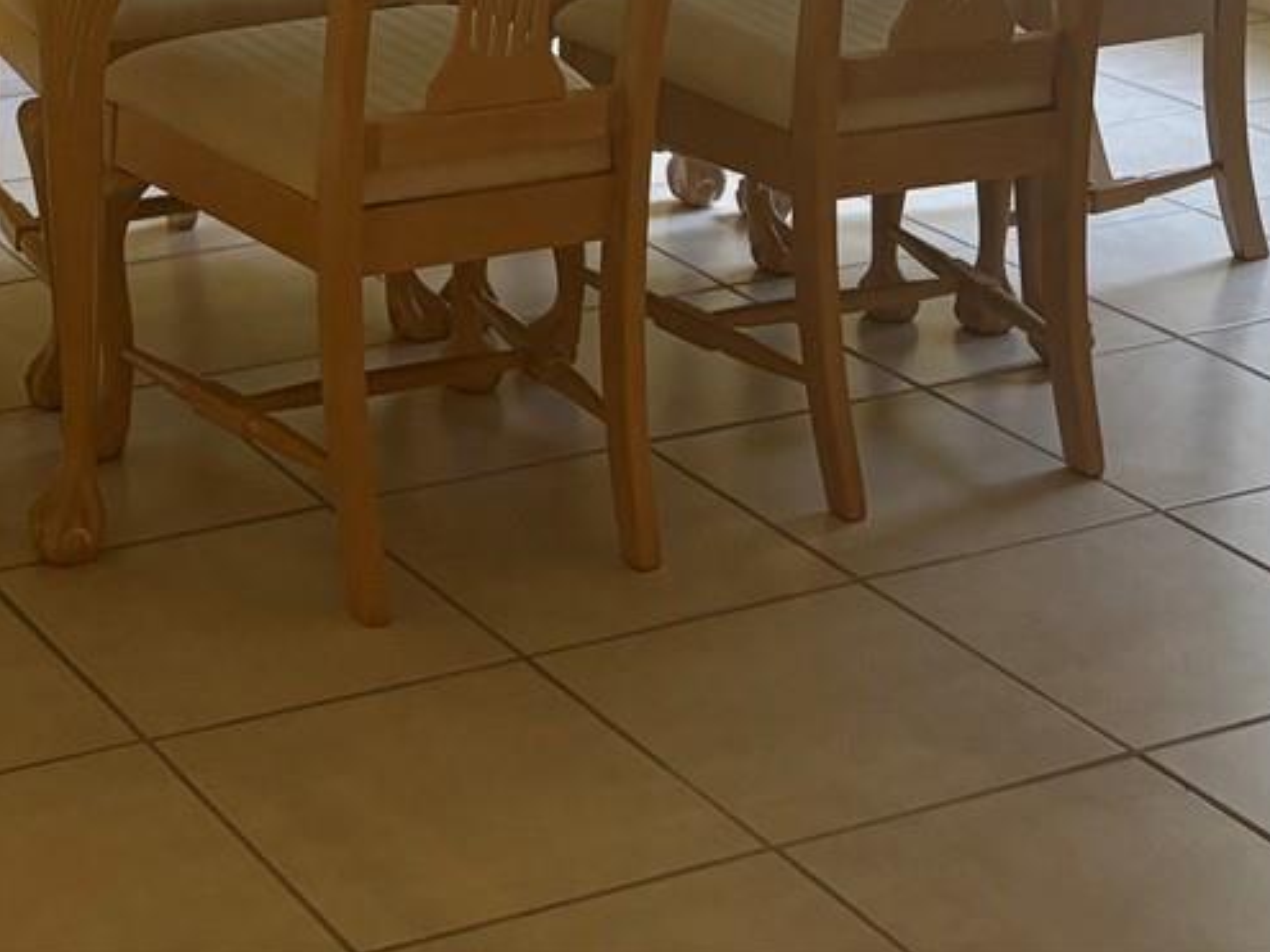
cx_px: 241
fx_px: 3081
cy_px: -580
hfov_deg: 22.9
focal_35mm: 84
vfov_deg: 15.8
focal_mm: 5.96
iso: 125
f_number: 1.6
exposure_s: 1/120
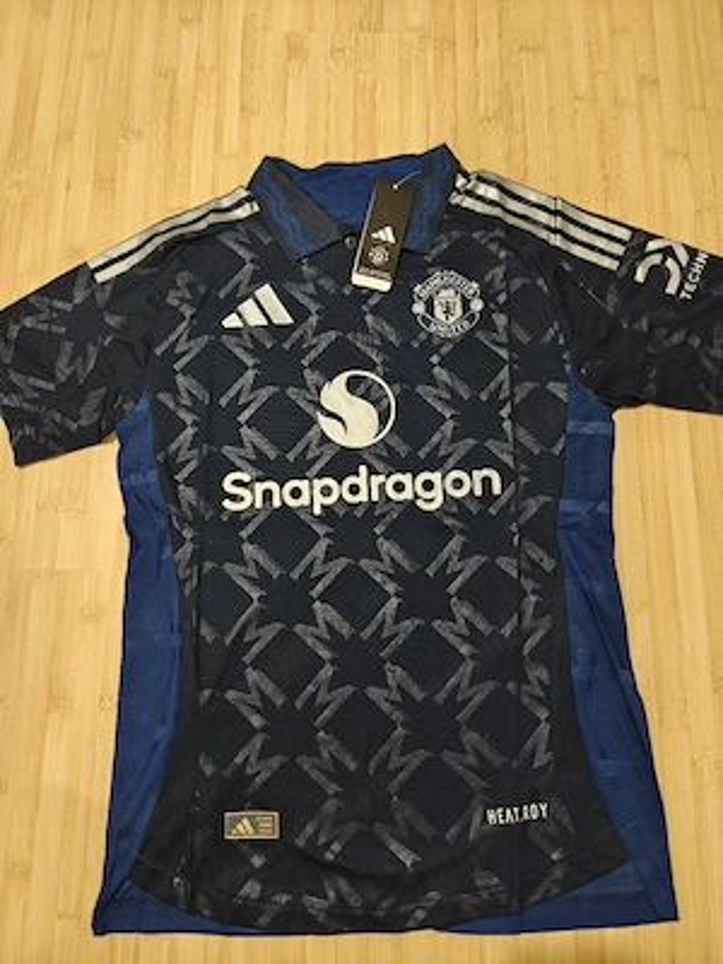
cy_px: 482
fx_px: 641
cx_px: 362
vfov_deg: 73.9
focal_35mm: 23
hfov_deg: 58.9
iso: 1600
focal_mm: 6.06
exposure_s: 1/50
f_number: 1.6
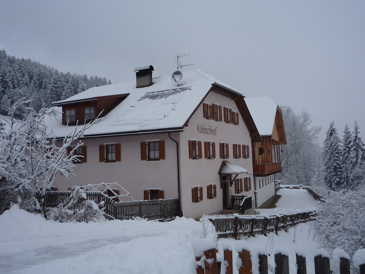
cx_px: 182
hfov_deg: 51.4
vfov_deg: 39.7
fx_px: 380
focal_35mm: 36
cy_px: 137
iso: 100
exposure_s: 1/160
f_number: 4
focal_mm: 5.3
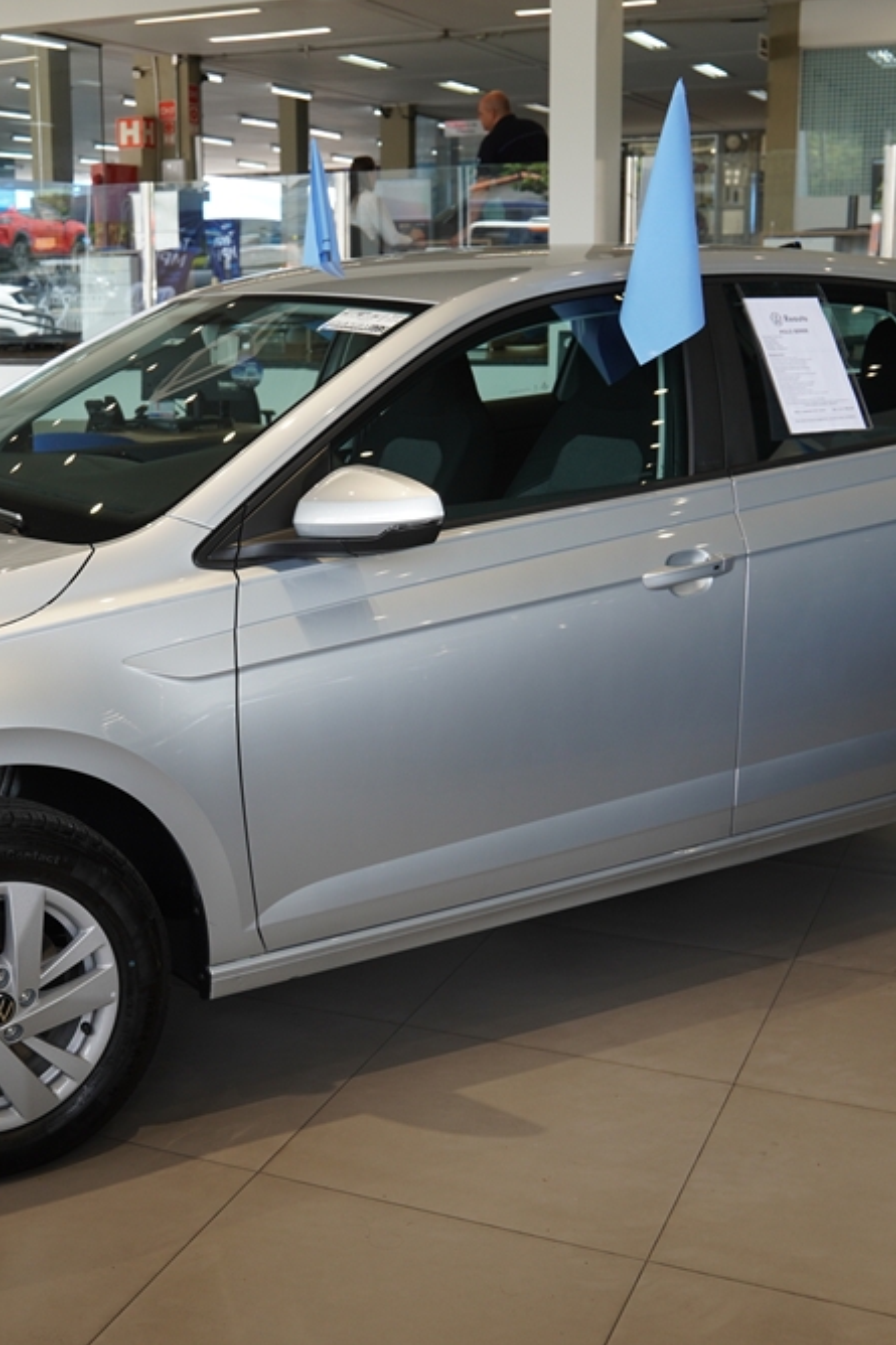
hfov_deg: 28.8
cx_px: 240
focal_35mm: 46
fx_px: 1718
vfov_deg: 42.8
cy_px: 661
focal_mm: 20
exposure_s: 1/160
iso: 200
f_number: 4
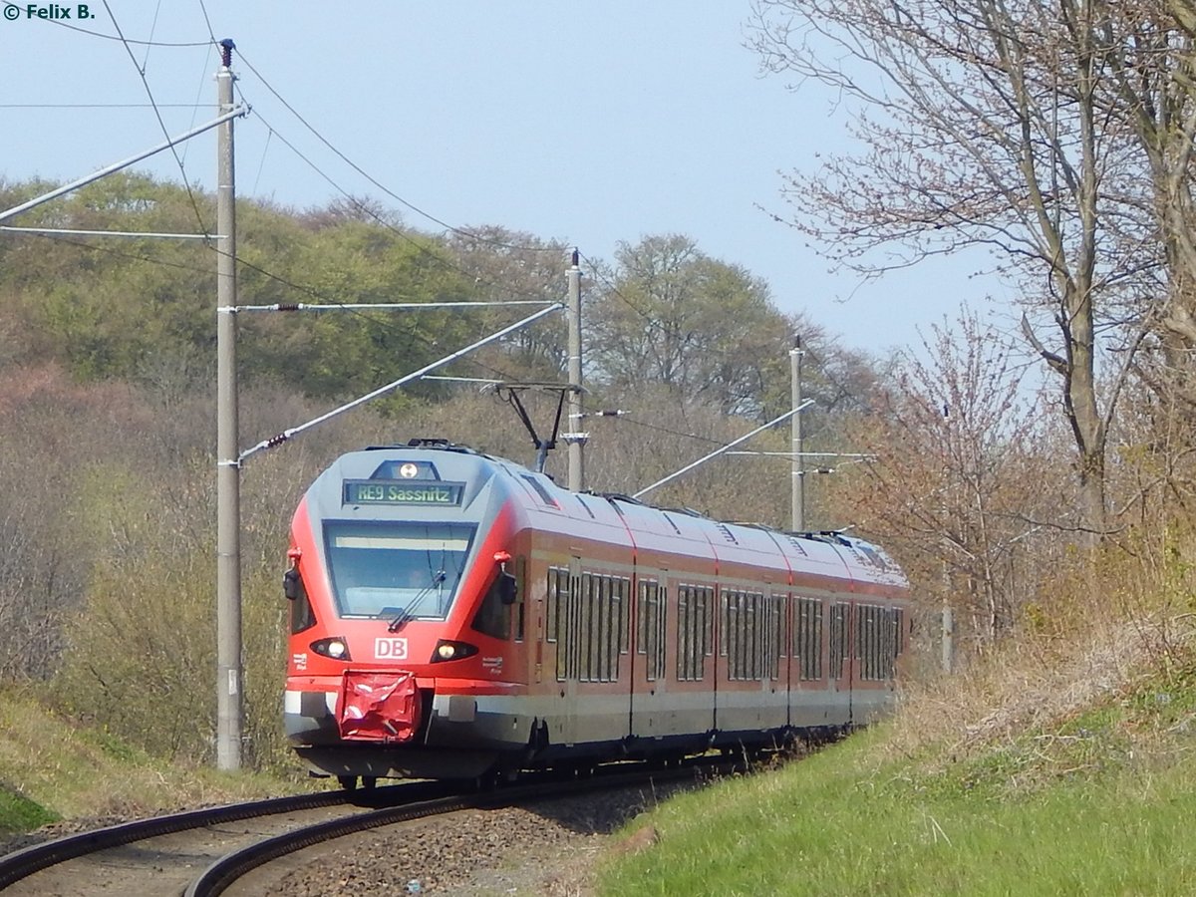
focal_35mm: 131
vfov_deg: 11.3
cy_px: 448
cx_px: 598
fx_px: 4526
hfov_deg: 15.1
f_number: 4.8
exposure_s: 1/500
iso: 125
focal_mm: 23.4
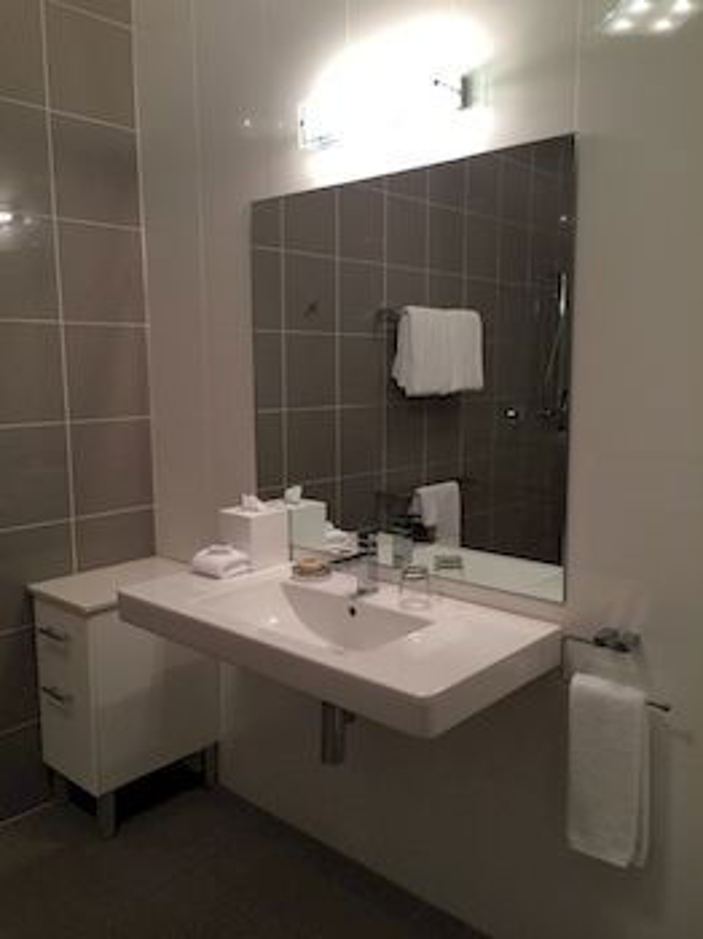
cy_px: 470
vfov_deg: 61.7
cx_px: 352
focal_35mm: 29
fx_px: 786
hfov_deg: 48.2
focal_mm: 4.15
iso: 100
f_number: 2.2
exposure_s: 1/33
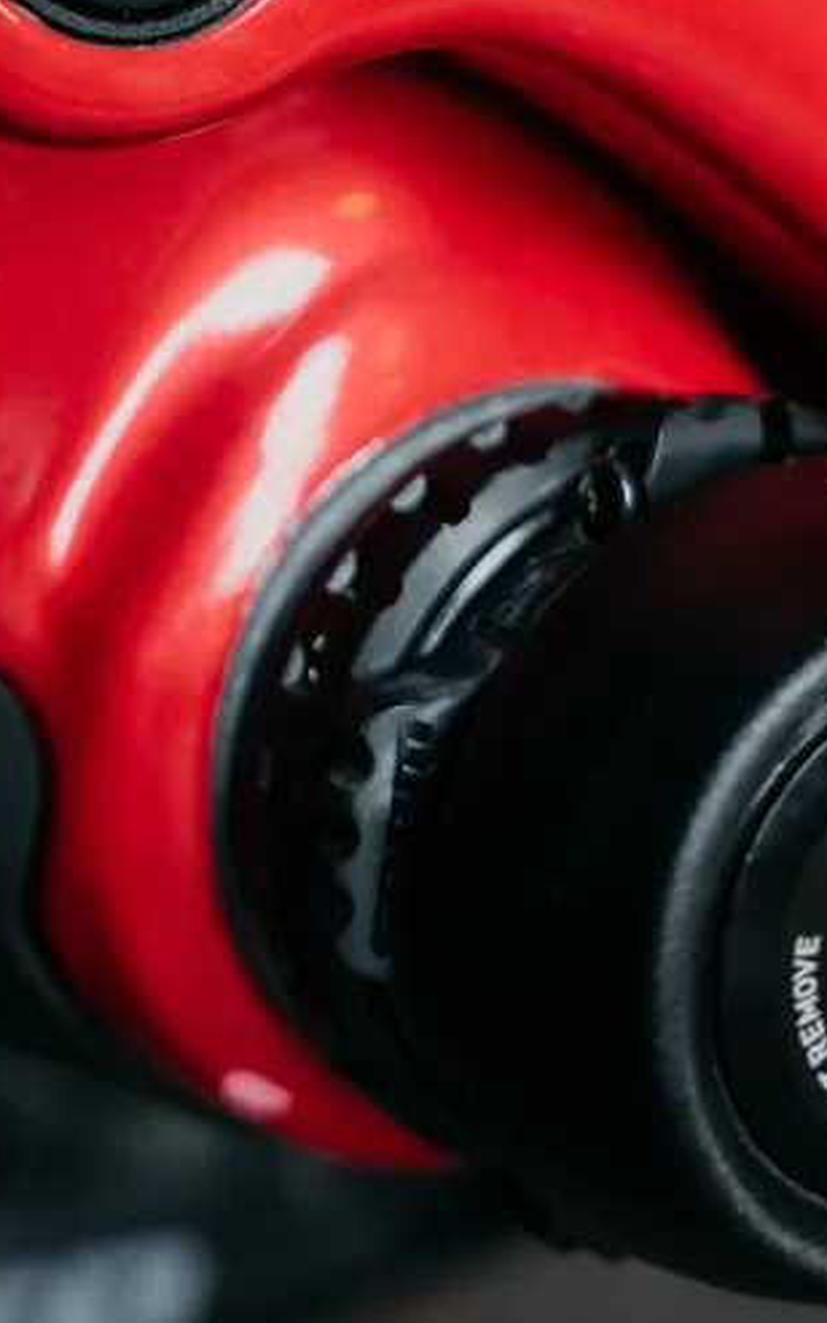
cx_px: 137
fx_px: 4500
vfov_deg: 16.1
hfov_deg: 10.5
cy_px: -228
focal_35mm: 125
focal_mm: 50.3
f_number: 4.5
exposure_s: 1/125
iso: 1600
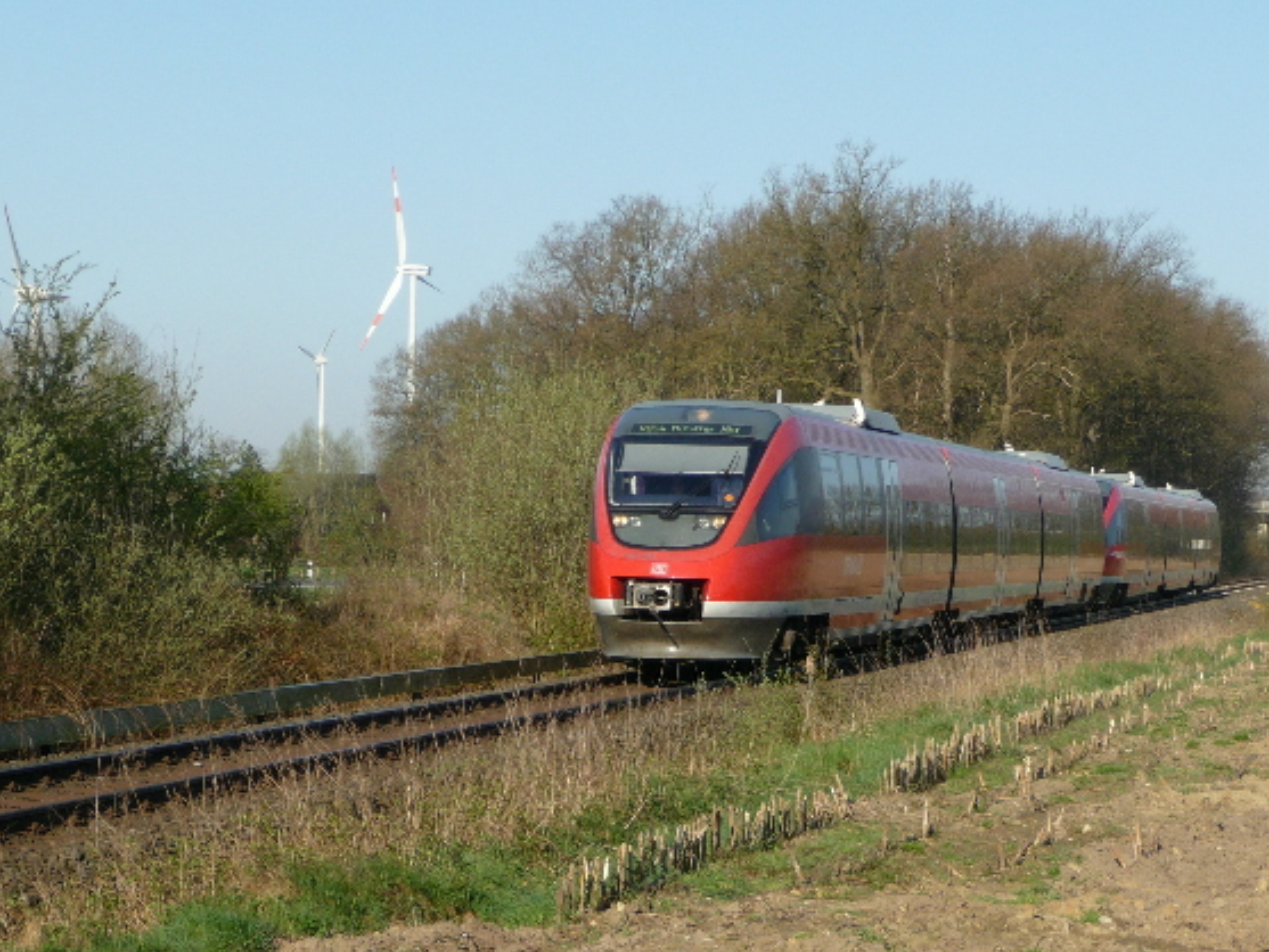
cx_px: 715
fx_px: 3263
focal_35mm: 89
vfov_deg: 16.6
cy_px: 560
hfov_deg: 22.0
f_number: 4.5
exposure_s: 1/500
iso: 100
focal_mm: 10.5
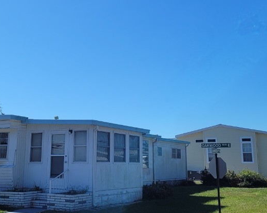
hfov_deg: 37.2
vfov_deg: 30.1
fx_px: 395
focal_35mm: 50
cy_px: 78
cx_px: 108
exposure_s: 1/3291
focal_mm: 5.4
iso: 40
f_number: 1.8
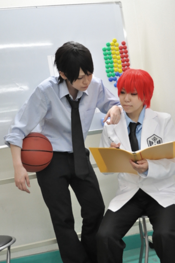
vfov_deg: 46.5
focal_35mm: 42
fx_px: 307
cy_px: 132
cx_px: 88
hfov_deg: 31.8
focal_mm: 28
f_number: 4.5
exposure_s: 1/40
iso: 1600
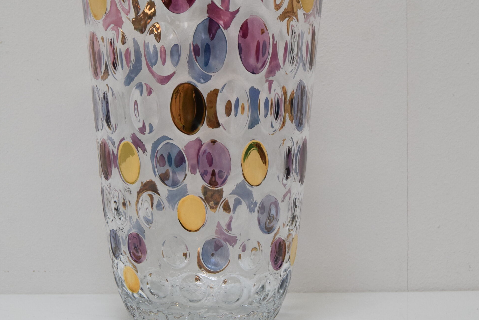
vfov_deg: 20.9
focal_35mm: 65
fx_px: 865
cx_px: 202
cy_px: 100
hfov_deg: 30.9
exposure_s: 1/200
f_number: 7.1
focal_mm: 28
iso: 1600
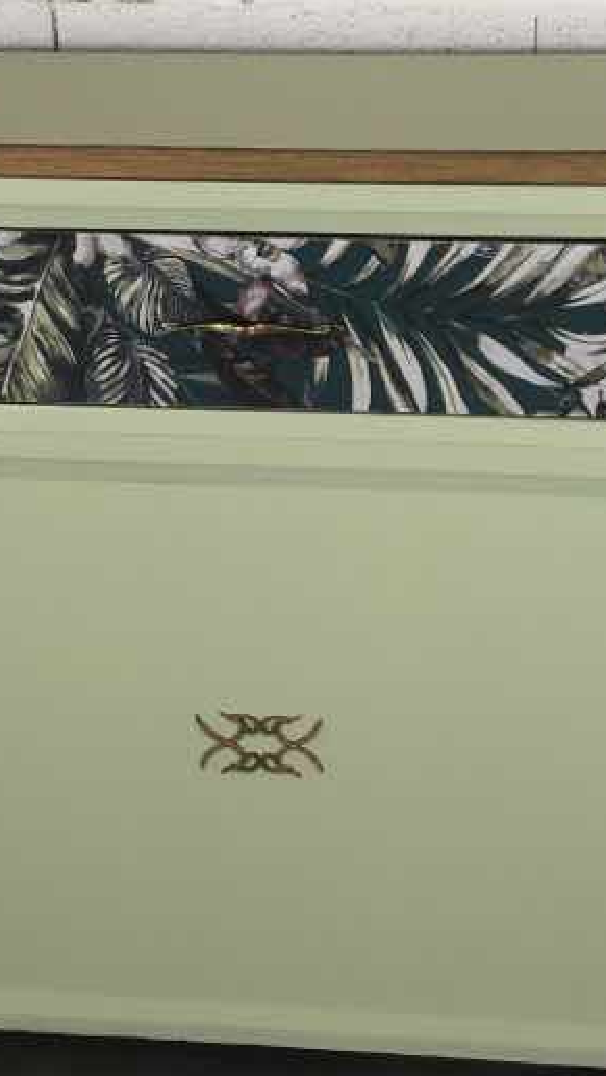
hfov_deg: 19.1
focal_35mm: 63
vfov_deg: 33.3
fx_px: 1799
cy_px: 459
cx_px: 304
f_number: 1.8
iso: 32
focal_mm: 3.99
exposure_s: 1/25
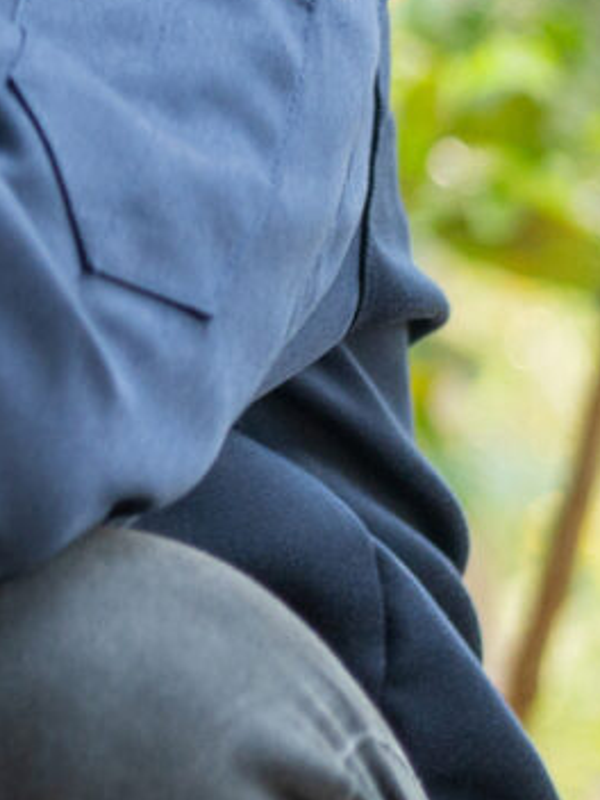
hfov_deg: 5.0
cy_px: -356
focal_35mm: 280
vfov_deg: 7.0
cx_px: -1277
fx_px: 6471
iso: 320
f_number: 2.5
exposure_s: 1/400
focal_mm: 50
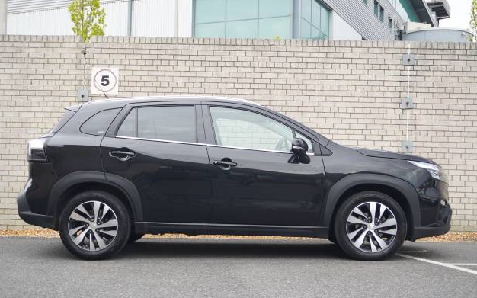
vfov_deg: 25.8
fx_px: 650
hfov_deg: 40.3
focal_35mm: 50
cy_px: 161
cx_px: 235
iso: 250
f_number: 5
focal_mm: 32
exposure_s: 1/160
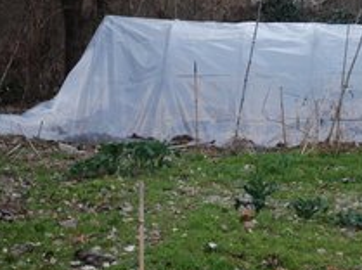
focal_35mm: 97
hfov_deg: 19.8
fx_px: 1012
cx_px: 341
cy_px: 81
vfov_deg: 15.2
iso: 160
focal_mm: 35
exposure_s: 1/40
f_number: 4.2
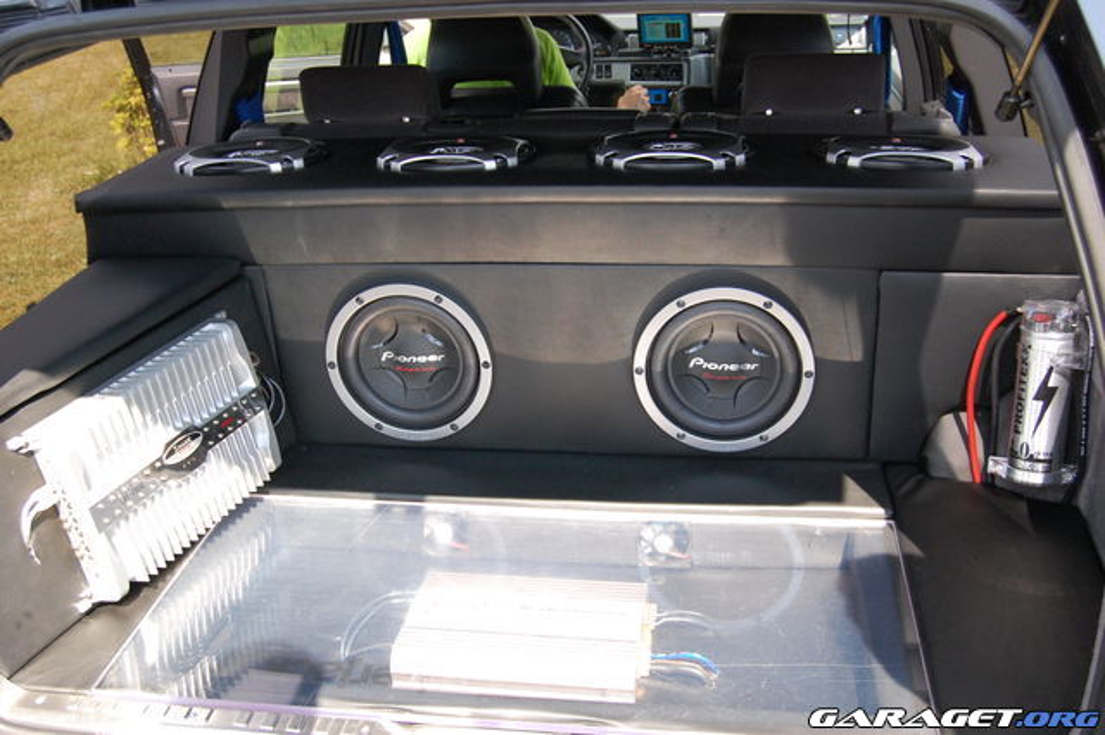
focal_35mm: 36
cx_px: 552
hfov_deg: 53.2
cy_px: 368
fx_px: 1104
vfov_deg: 36.8
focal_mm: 24
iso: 800
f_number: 5.6
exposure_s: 1/320
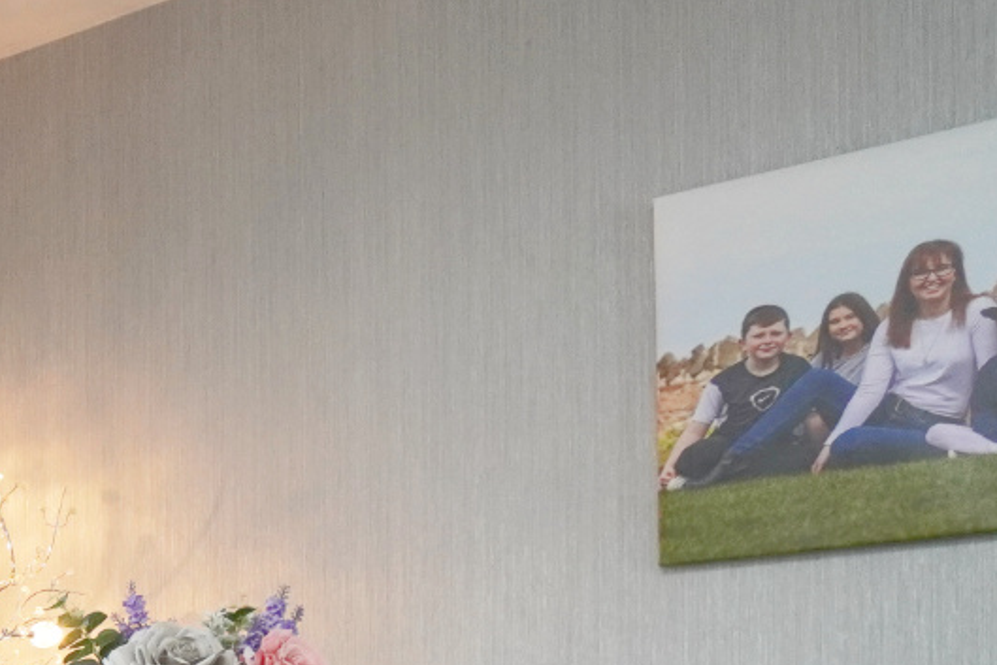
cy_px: 892
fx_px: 1607
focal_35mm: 58
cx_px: -387
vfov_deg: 21.0
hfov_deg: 27.2
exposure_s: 1/160
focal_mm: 10
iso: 1000
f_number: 4
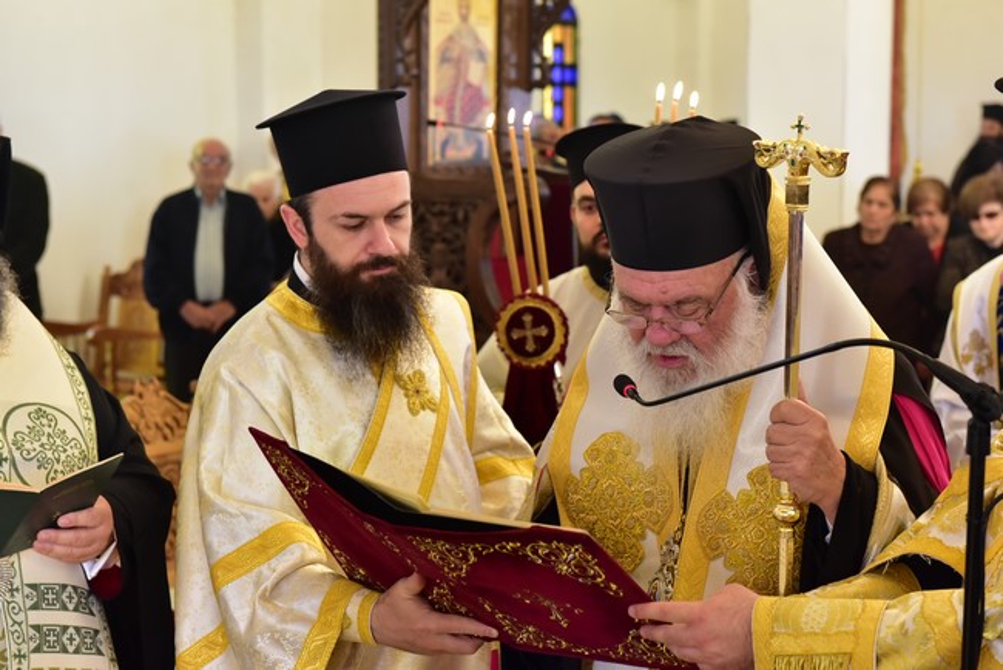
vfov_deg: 19.5
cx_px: 502
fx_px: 1951
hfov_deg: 28.8
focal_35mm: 70
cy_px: 335
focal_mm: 70
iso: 4000
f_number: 5.6
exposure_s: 1/125
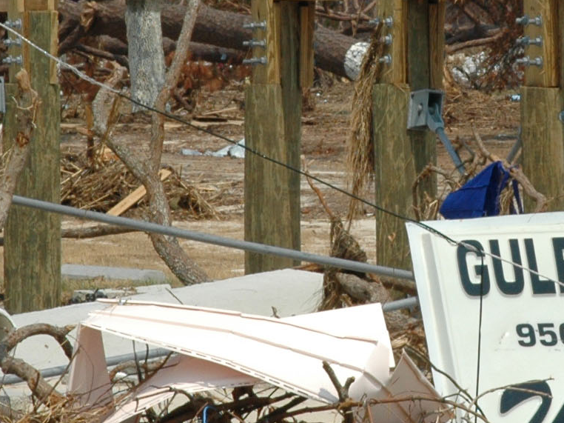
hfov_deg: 5.4
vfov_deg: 4.0
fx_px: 6025
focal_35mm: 370
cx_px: 453
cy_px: 104
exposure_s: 1/640
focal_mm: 65
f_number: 13
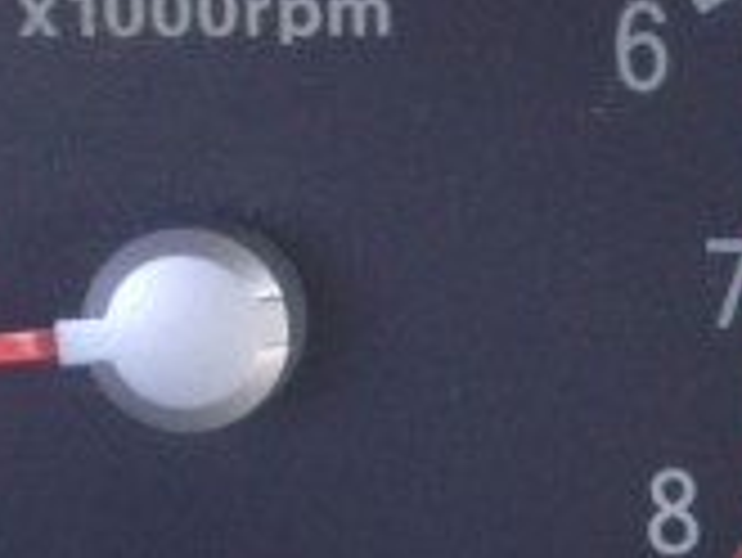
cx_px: 949
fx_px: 4397
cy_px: 423
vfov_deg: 7.2
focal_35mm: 205
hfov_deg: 9.5
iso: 64
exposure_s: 1/60
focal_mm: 4.12
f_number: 2.4
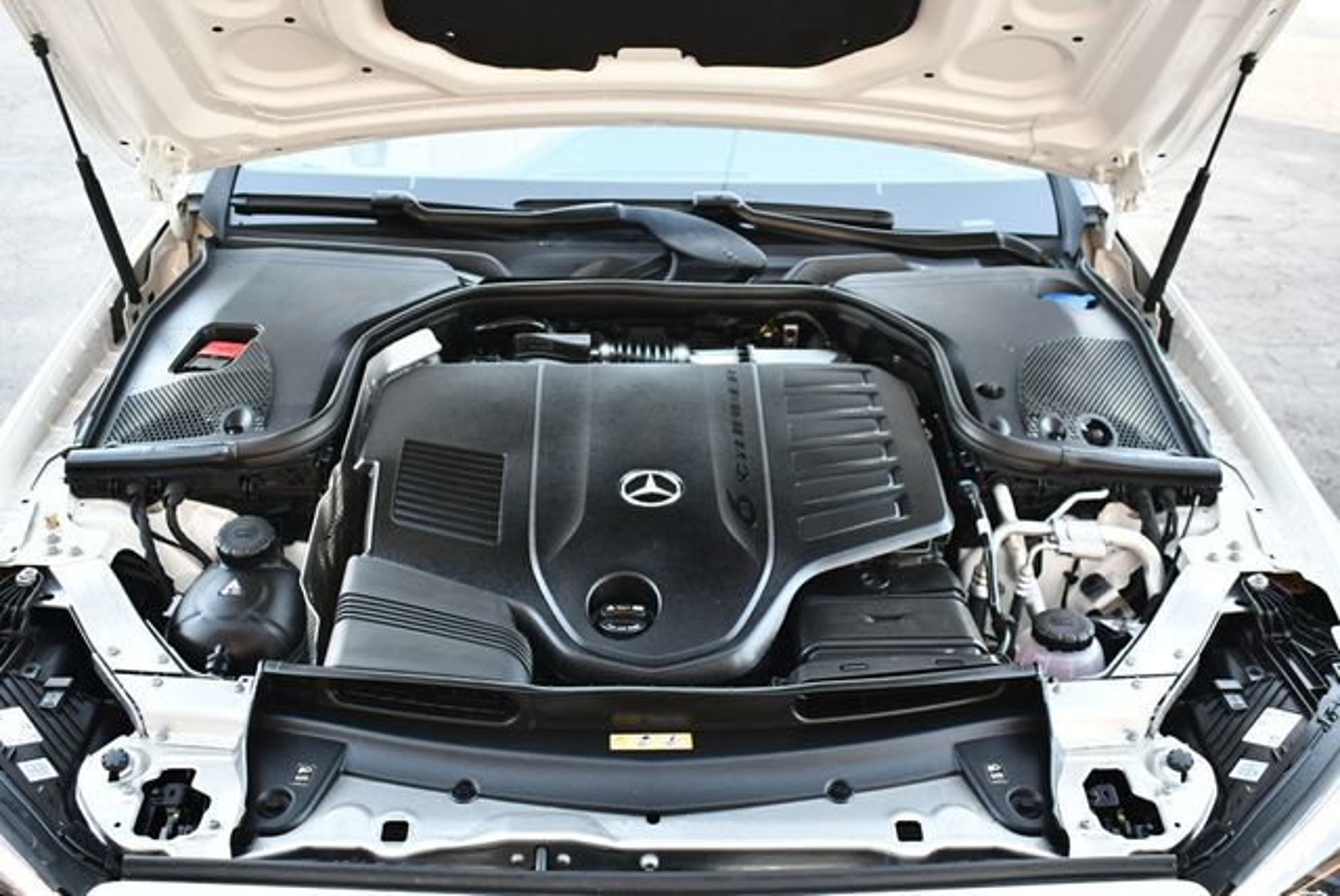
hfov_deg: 48.4
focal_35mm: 40
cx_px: 670
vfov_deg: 33.5
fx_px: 1490
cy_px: 448
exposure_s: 1/250
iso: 800
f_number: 3.8
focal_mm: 20
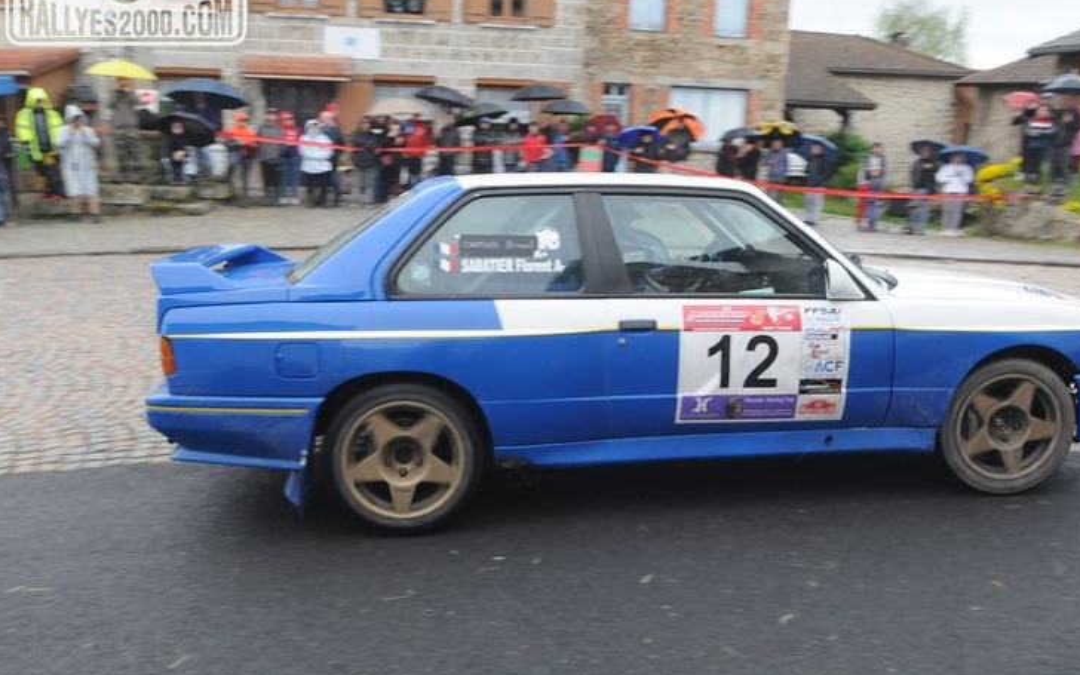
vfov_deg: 39.9
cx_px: 583
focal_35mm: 32
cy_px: 323
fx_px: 929
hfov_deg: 60.3
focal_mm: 19
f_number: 9
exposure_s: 1/320
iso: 1000
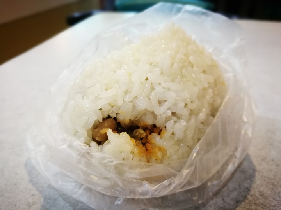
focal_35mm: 27
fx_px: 219
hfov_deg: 65.3
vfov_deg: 51.4
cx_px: 140
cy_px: 105
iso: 320
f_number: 4
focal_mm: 4.5
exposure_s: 1/30
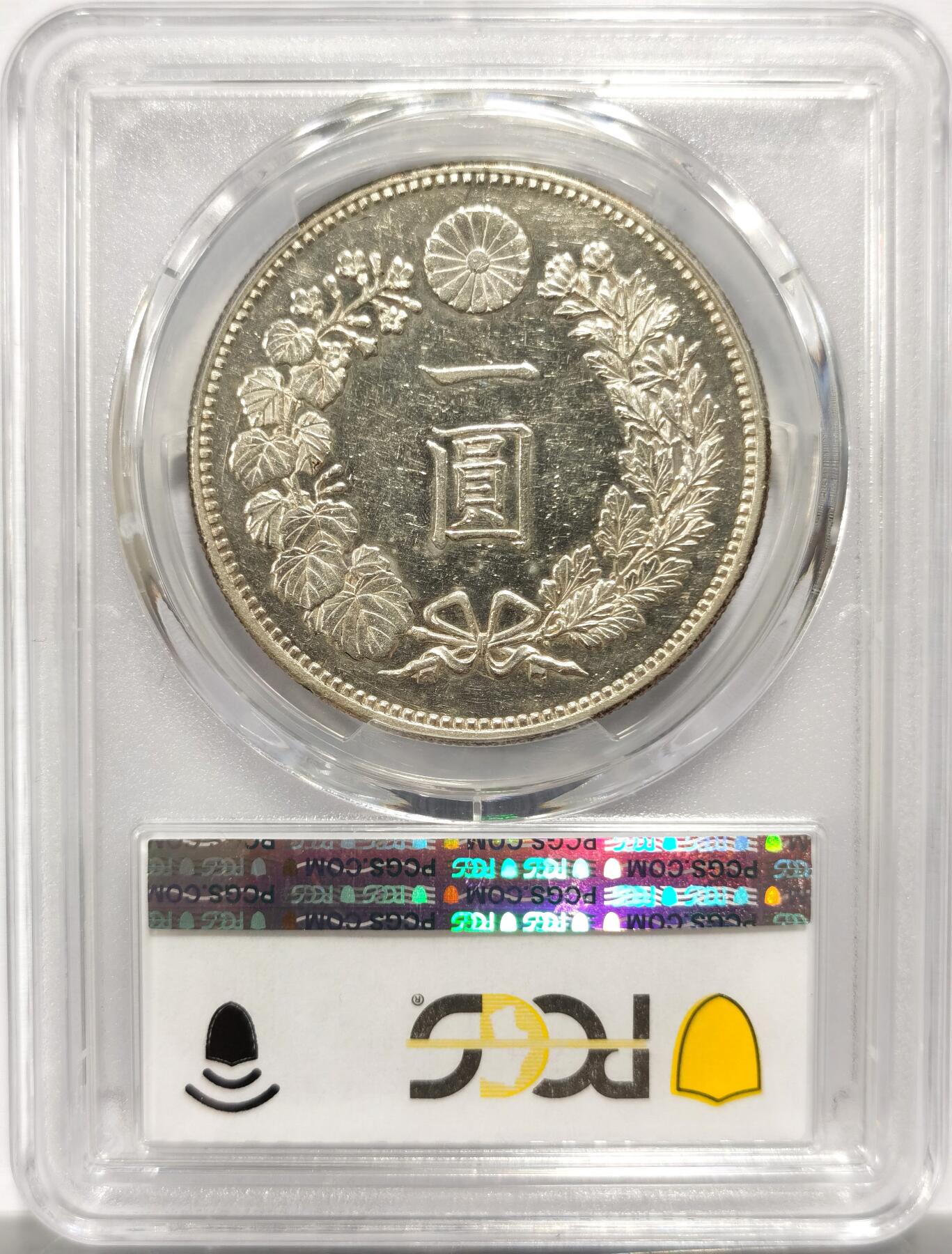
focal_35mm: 54
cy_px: 627
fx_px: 1964
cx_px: 476
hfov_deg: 27.2
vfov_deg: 35.4
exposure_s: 1/100
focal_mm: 5.56
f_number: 16
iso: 100
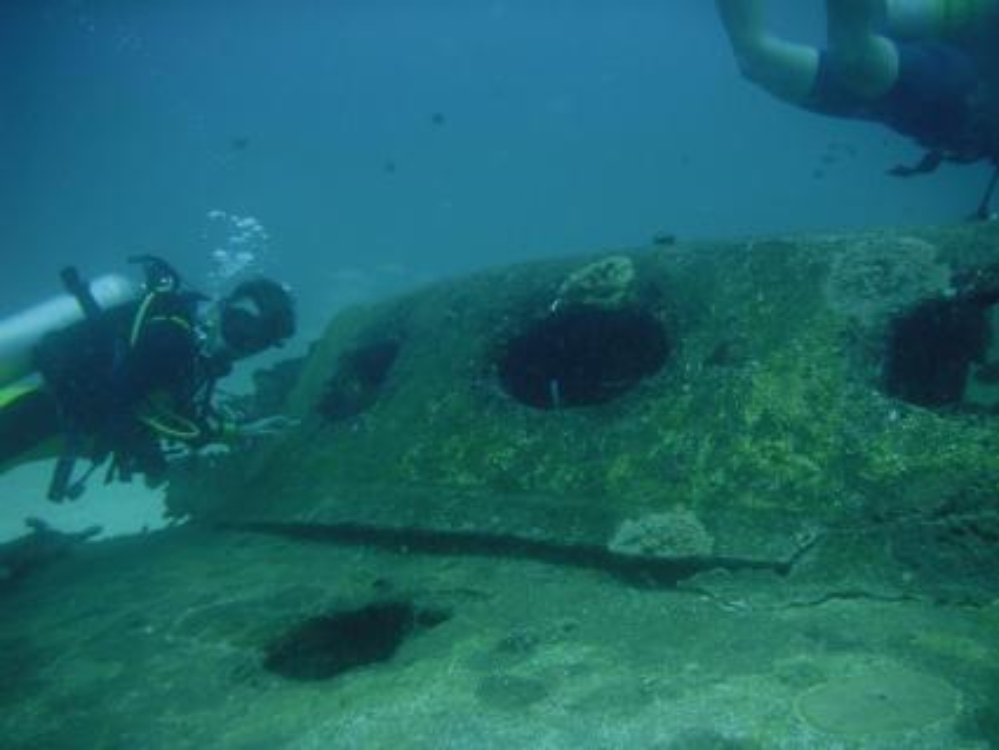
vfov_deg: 38.7
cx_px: 500
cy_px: 375
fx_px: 1068
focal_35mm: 37
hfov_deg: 50.1
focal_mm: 5.7
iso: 50
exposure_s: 1/90
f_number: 2.8
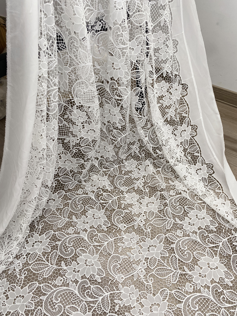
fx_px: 237
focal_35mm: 26
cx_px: 118
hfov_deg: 53.1
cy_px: 158
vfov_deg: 67.3
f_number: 1.8
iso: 80
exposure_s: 1/100
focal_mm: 4.25
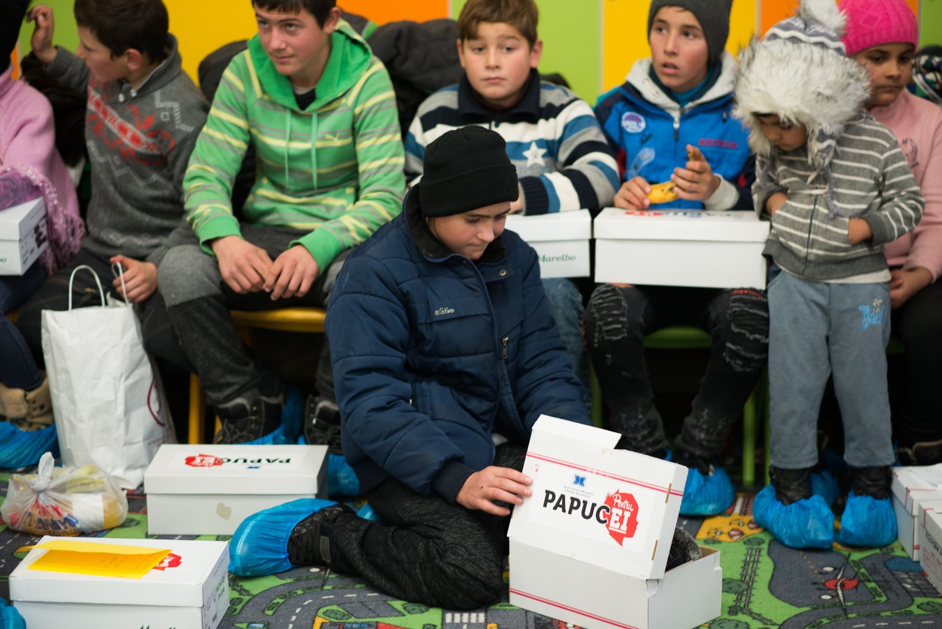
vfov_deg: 16.1
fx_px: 2225
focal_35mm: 85
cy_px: 314
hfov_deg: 23.9
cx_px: 471
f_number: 2.2
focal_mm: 85
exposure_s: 1/100
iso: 800
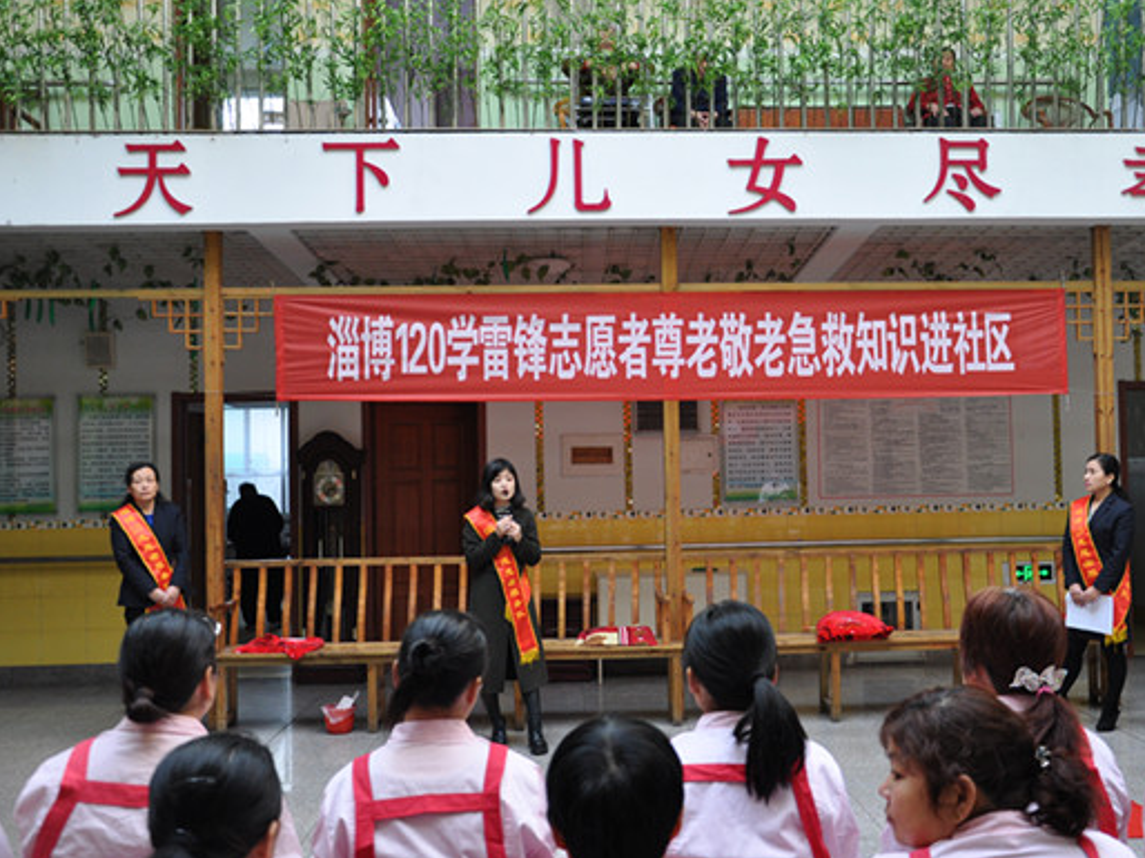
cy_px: 423
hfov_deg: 50.0
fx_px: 1223
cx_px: 646
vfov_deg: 38.6
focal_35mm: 37
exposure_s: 1/60
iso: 720
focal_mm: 22
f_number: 4
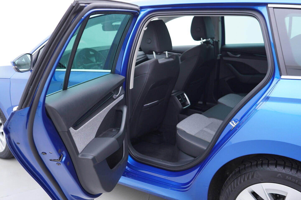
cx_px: 150
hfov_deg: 53.1
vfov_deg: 36.9
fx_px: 301
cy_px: 100
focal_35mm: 36
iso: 160
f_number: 2.8
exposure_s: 1/40
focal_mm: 24
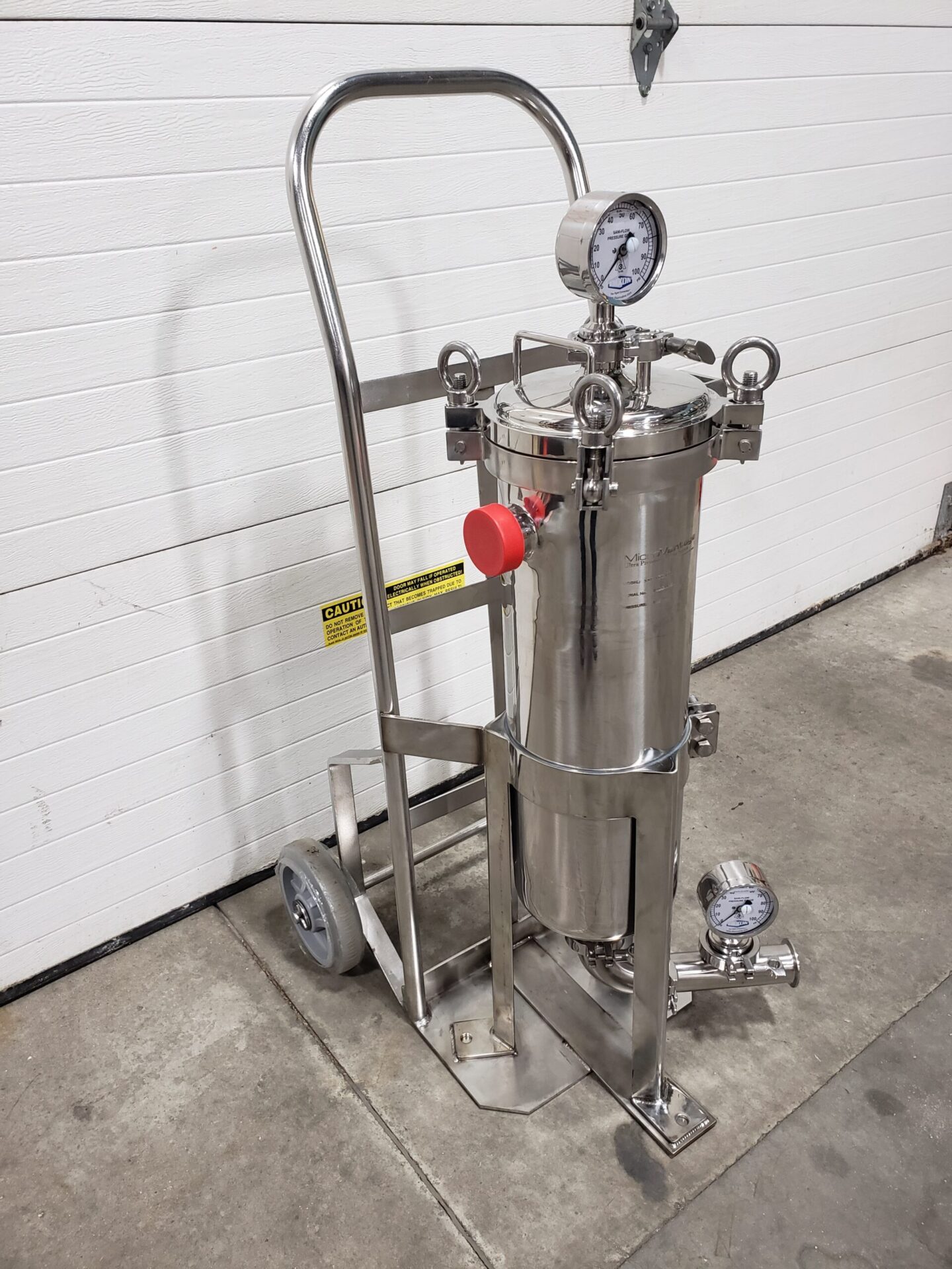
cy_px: 634
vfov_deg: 67.3
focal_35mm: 26
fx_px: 953
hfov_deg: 53.1
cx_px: 476
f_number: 2.4
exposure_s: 1/40
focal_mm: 4.3
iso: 250
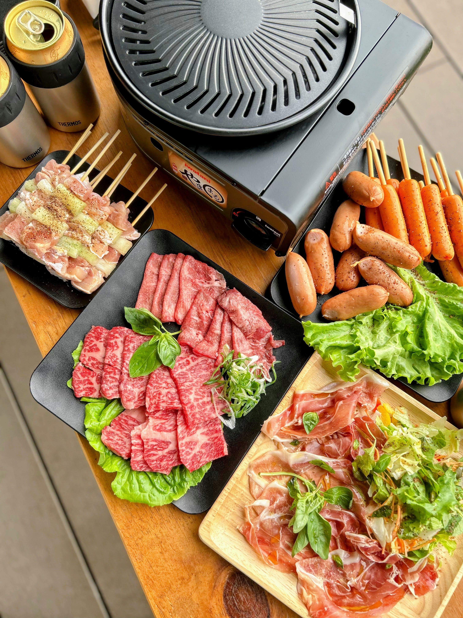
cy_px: 309
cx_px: 232
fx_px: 464
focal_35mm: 26
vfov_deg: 67.3
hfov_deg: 53.1
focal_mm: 5.7
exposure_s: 1/230
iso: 40
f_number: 1.5
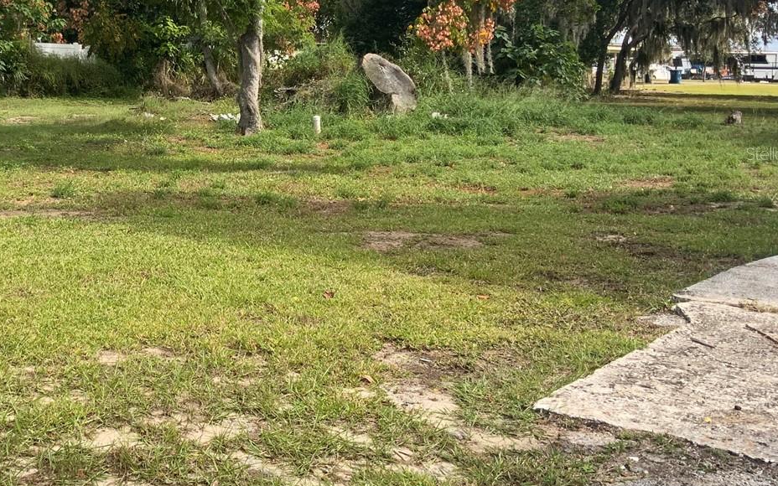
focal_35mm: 53
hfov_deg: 36.8
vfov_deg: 24.3
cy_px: 153
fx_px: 1124
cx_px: 154
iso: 16
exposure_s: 1/912
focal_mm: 3
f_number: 1.8
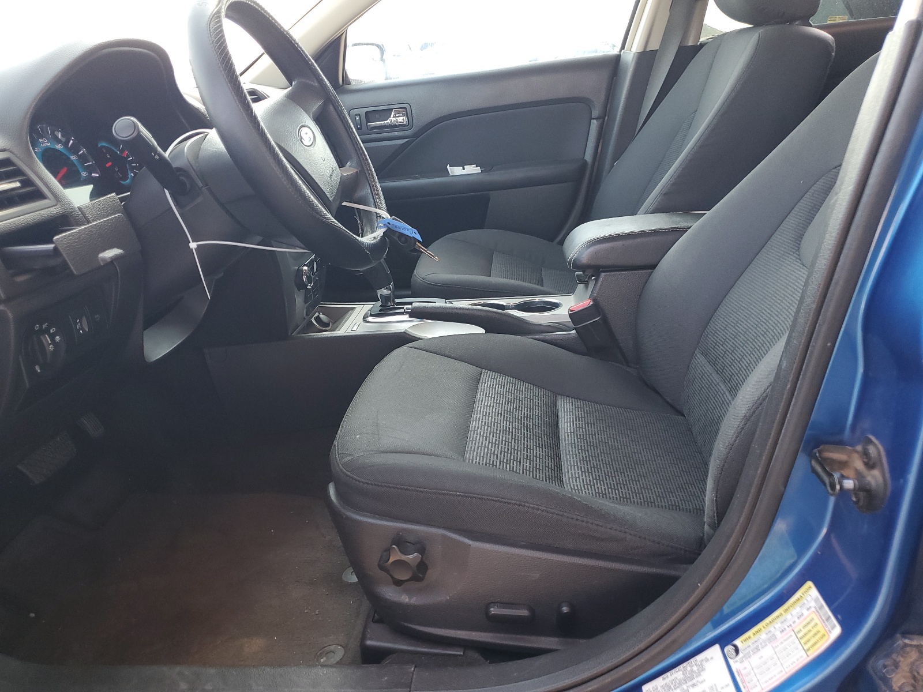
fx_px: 693
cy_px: 346
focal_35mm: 26
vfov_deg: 53.1
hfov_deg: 67.3
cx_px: 462
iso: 77
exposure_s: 1/120
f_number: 1.5
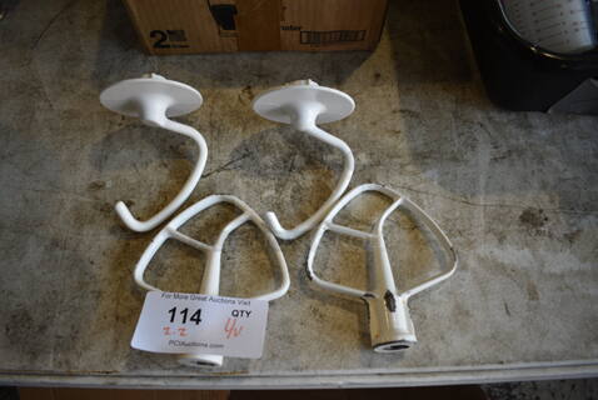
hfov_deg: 67.3
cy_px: 200
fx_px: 449
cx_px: 299
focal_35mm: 27
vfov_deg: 48.1
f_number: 3.5
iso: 400
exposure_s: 1/250
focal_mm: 18
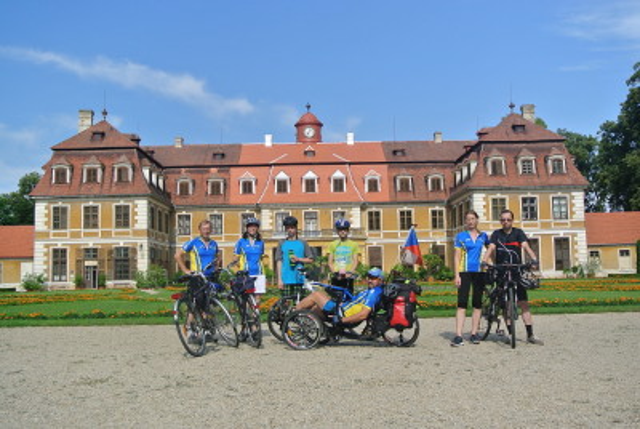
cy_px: 214
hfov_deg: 48.4
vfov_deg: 33.5
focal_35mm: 40
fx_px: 712
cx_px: 320
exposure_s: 1/640
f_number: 4.5
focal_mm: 15.1
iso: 100
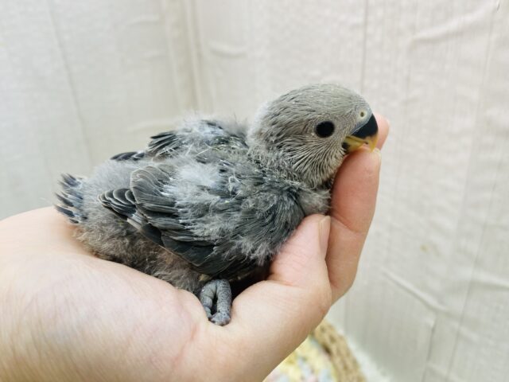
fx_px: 368
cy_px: 191
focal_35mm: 25
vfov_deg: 54.9
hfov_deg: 69.4
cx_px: 254
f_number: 1.8
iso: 80
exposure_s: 1/100
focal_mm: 4.25
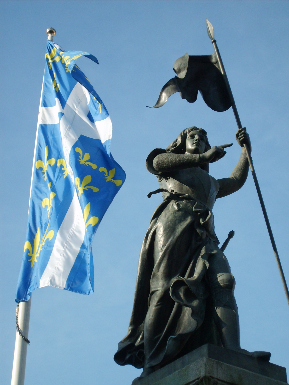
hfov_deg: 20.4
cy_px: 192
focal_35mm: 72
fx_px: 801
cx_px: 144
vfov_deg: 27.0
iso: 50
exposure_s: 1/500
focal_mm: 12
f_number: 3.9
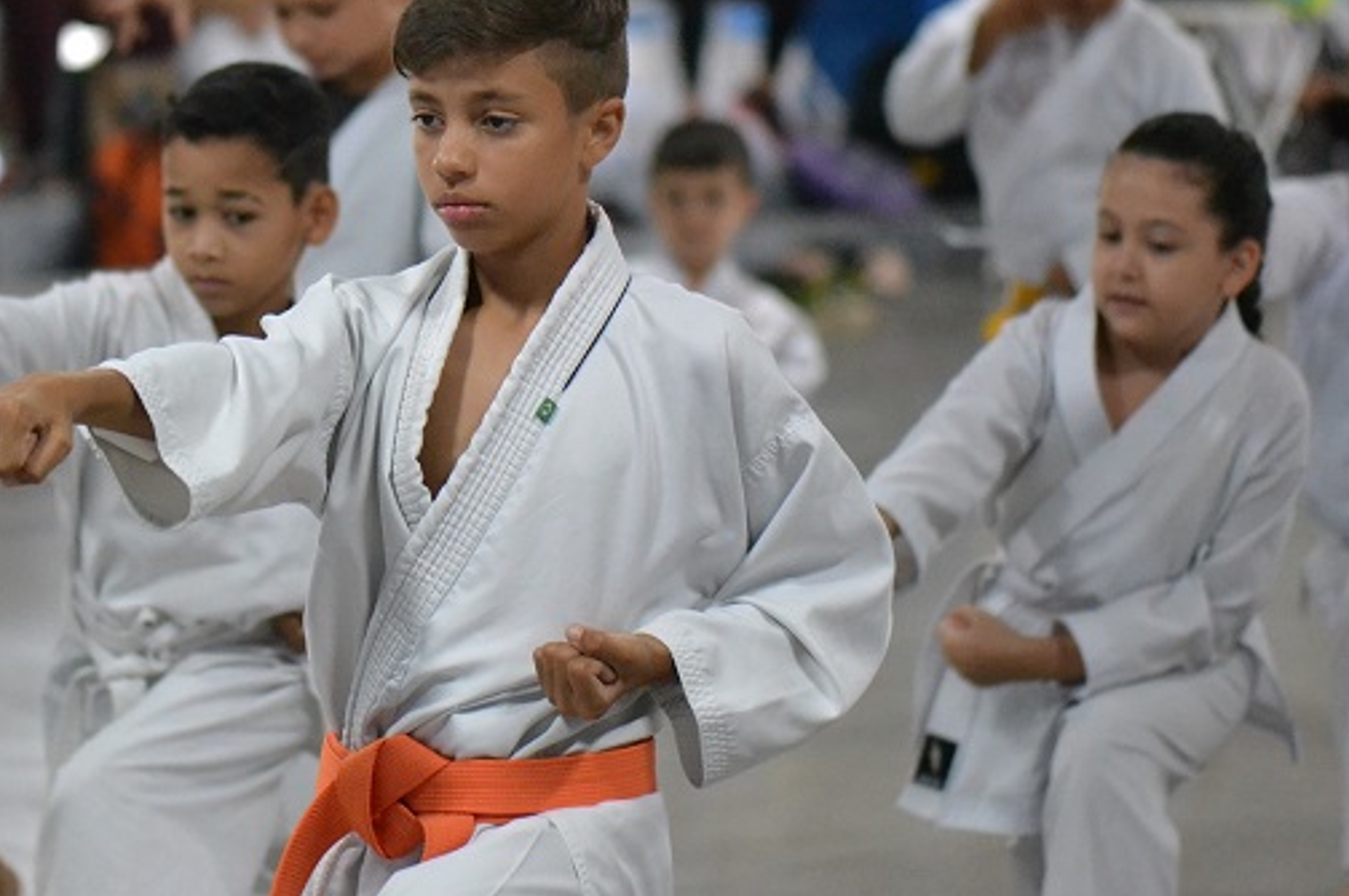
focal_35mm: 213
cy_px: 397
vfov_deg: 6.4
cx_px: 471
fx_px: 7961
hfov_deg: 9.7
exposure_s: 1/125
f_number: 2.8
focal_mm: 105
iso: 3200
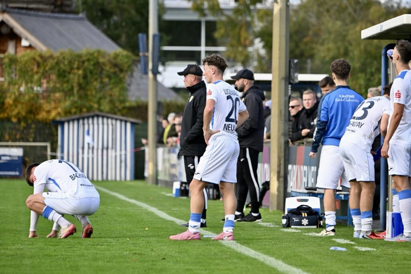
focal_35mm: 320
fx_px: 3652
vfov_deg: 4.3
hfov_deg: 6.4
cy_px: 137
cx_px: 206
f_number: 6.3
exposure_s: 1/1600
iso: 1600
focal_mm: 320
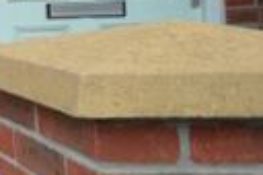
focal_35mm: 82
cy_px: -8
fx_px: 598
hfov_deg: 13.0
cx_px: -452
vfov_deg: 16.2
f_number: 5
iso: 400
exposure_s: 1/100
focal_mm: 10
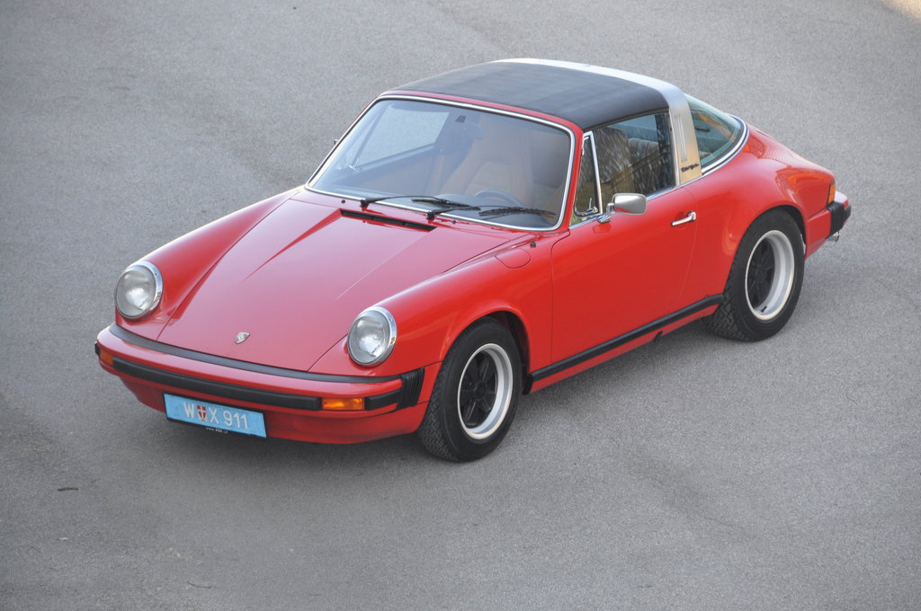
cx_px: 460
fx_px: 5366
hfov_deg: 9.8
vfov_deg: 6.5
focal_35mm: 210
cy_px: 306
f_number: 6
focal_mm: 140
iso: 500
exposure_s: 1/100
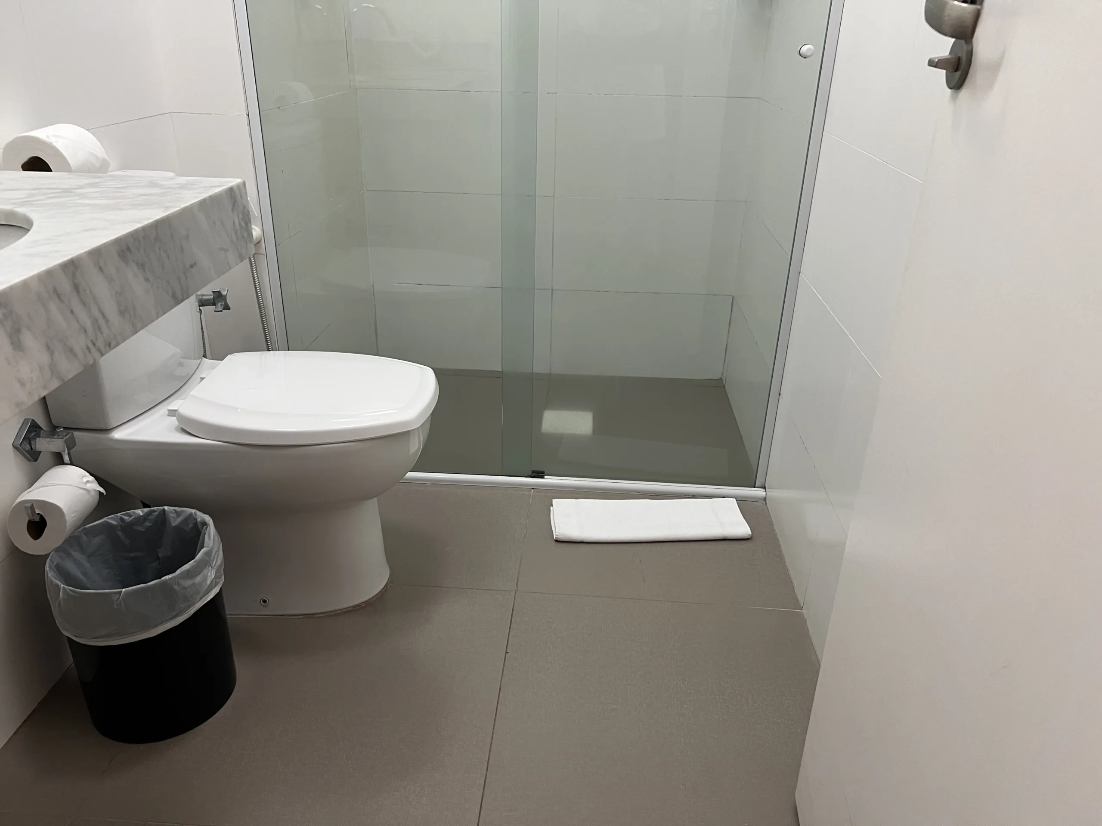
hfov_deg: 67.3
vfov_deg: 53.1
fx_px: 828
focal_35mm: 26
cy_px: 413
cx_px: 551
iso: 160
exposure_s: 1/60
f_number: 1.5
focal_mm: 5.7
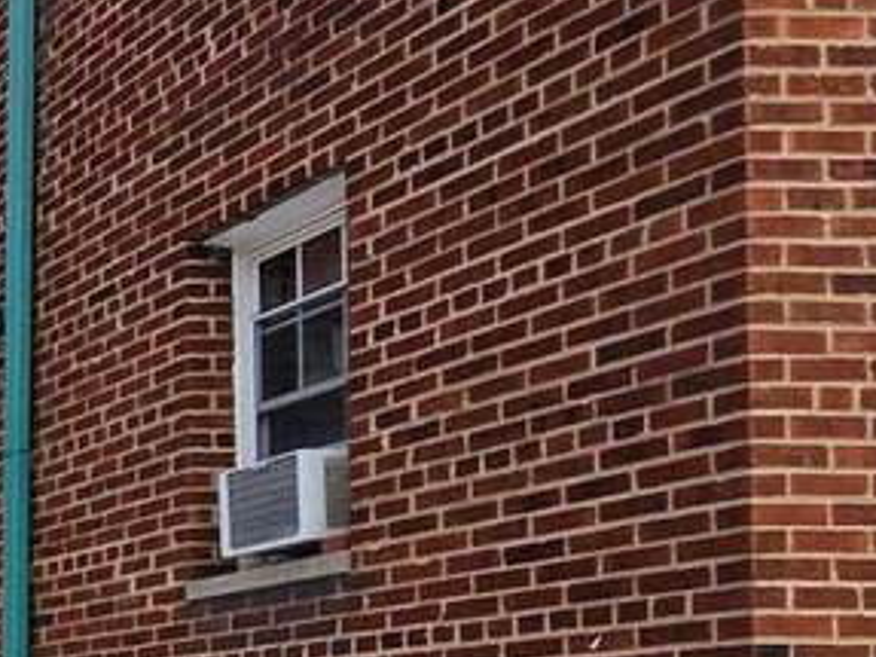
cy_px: 791
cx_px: -845
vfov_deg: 23.1
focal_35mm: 58
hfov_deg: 19.6
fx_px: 1467
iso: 50
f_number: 2.2
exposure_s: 1/1019
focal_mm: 2.2
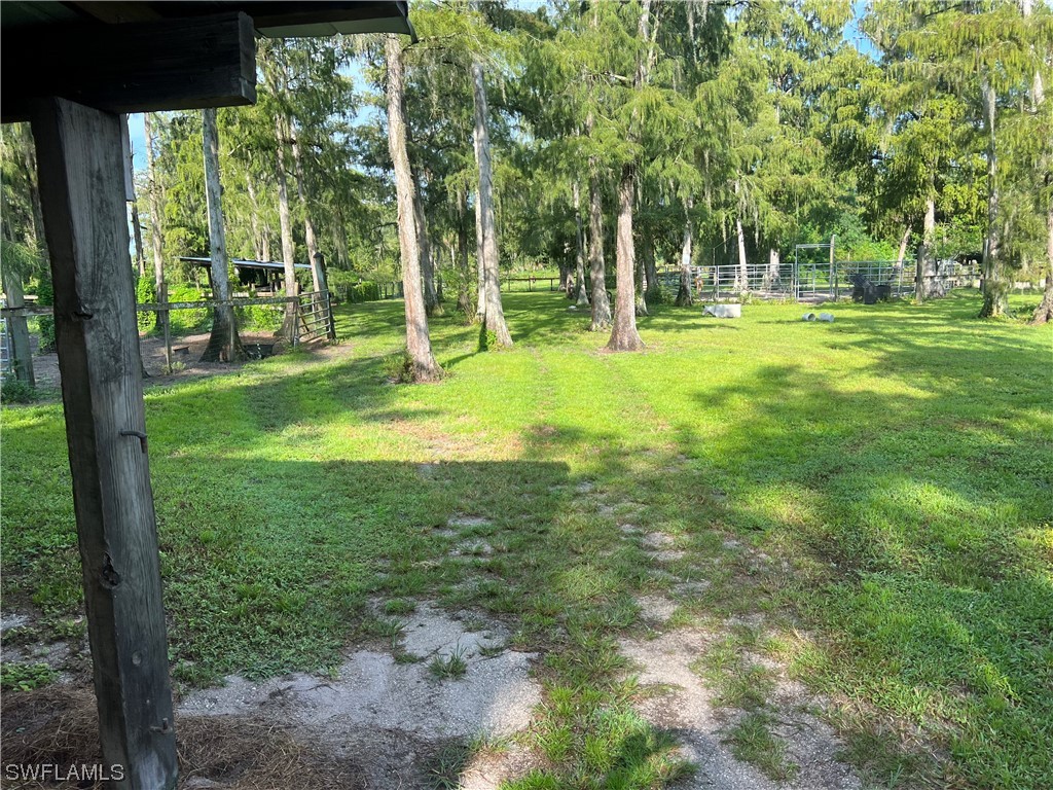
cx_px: 526
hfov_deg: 67.3
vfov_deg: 53.1
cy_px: 395
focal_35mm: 26
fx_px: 791
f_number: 1.5
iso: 50
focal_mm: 5.7
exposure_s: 1/1029
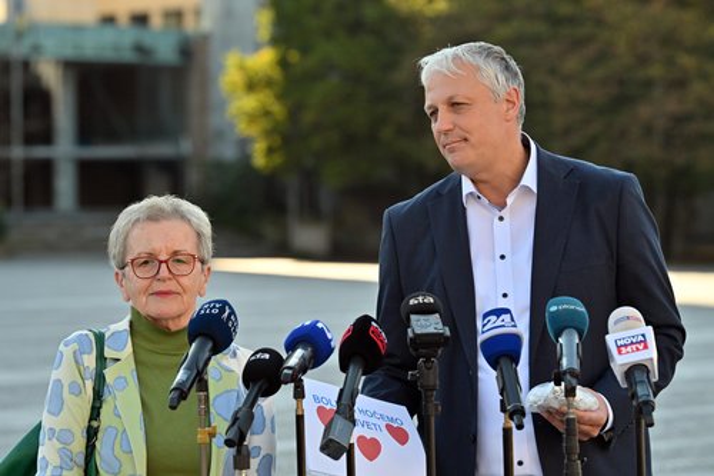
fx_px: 3073
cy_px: 238
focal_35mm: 155
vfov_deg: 8.8
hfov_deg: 13.3
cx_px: 357
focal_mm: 155
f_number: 5.6
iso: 640
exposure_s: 1/1250
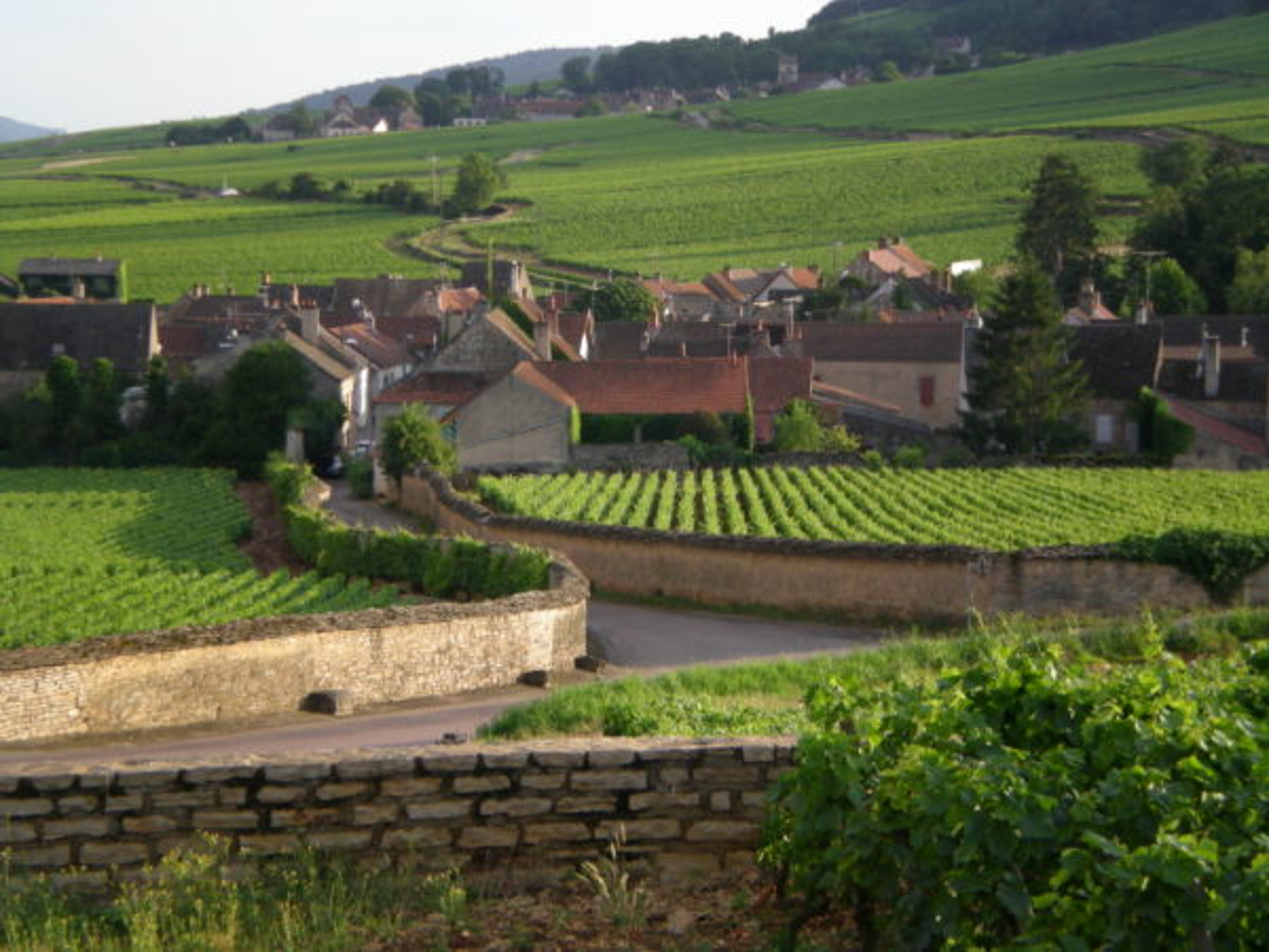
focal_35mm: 114
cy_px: 476
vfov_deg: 13.0
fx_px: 4179
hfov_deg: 17.3
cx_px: 634
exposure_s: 1/126
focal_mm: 18.9
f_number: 5.9
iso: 116
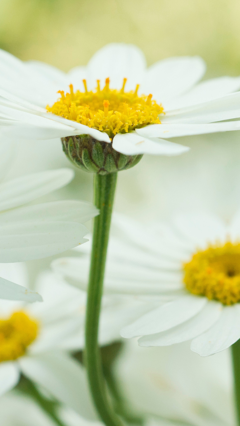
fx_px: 1494
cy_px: 220
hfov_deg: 9.1
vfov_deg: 16.3
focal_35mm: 132
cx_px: 242
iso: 800
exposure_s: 1/320
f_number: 6.3
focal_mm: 50
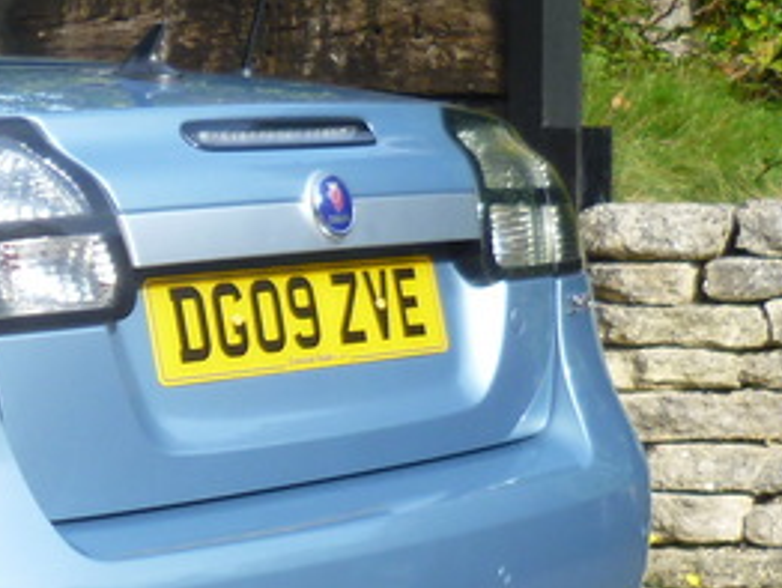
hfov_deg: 15.4
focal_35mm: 117
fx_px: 2646
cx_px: -416
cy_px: 410
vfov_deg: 12.7
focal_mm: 6.1
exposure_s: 1/320
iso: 80
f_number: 3.2
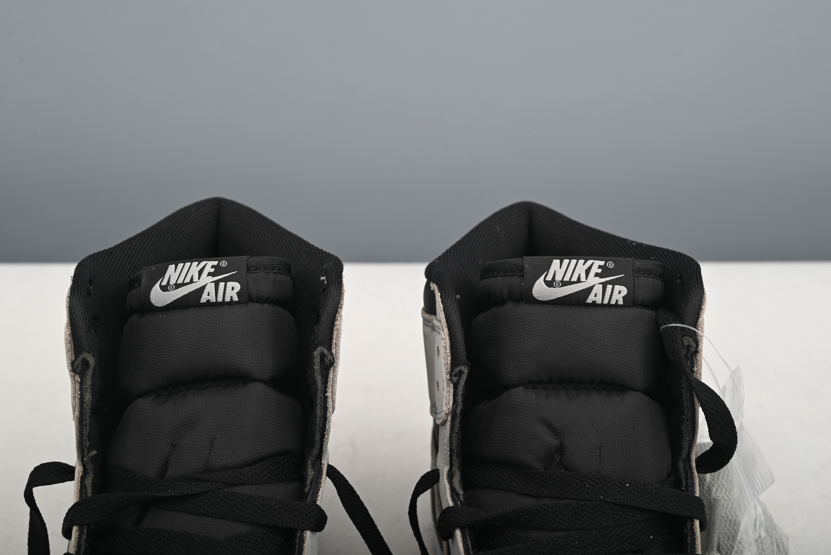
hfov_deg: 42.7
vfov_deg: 29.3
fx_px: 1062
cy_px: 278
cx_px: 416
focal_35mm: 46
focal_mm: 46
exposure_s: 1/200
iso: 100
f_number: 11
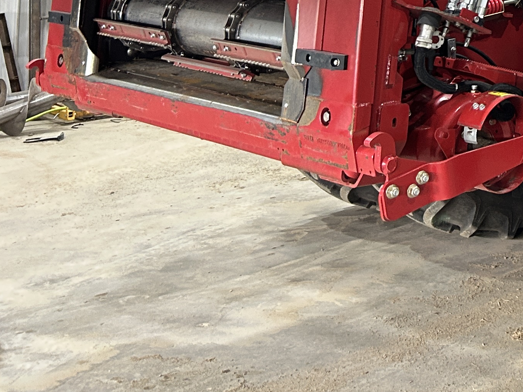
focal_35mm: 77
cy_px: -179
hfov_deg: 21.7
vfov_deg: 17.4
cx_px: 752
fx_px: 1163
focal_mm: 5.7
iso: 160
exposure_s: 1/60
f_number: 1.5
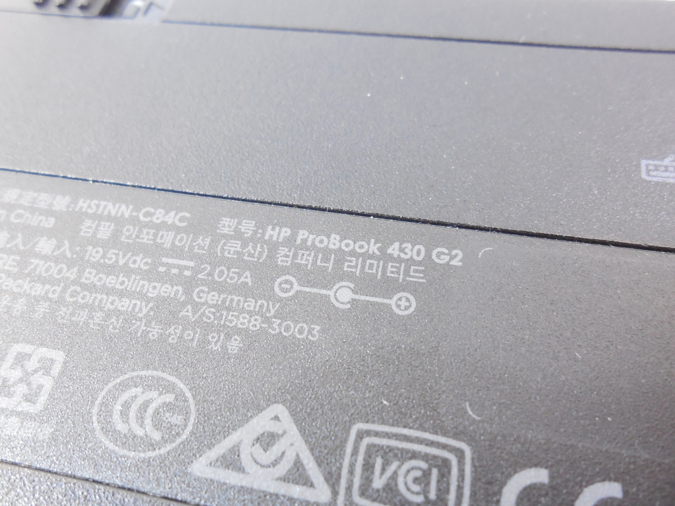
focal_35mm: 26
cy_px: 253
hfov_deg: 67.3
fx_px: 507
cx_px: 338
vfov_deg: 53.1
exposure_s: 1/15
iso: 400
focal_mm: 4.6
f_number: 3.5
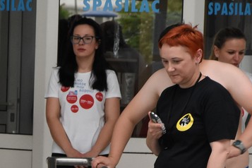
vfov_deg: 2.8
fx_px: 3469
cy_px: 208
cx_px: 24
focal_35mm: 496
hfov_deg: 4.2
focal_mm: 105
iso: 1600
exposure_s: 1/200
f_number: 9
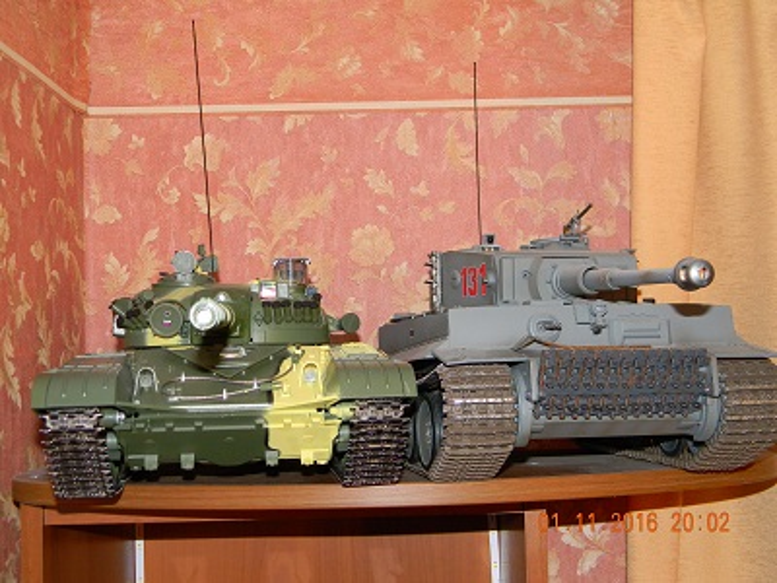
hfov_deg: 40.4
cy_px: 292
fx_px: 1055
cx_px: 388
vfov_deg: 30.9
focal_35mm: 47
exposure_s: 1/30
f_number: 3.9
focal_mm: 8.6
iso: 200
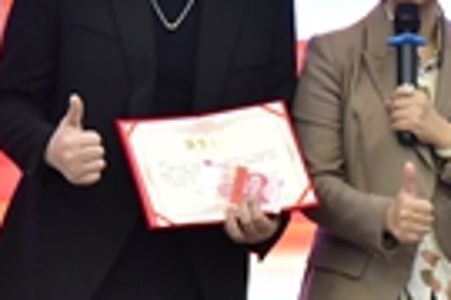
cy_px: -57
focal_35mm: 381
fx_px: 4773
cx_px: 421
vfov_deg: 3.6
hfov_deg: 5.4
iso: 6400
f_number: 5.6
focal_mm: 86
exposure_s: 1/200
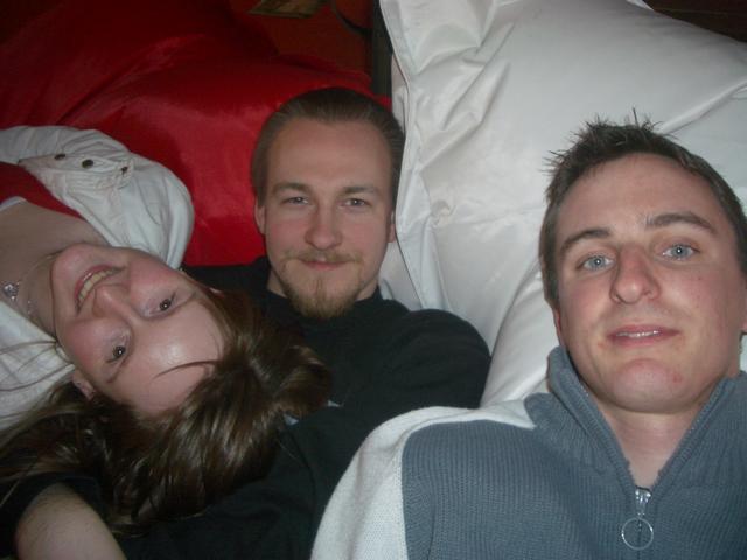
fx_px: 755
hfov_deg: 52.6
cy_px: 280
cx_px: 374
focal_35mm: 35
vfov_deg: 40.7
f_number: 2.6
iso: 100
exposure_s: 1/60
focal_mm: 5.8
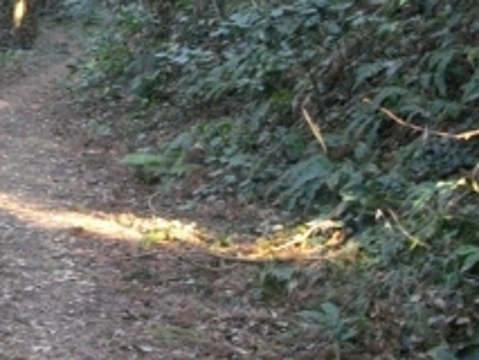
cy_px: 33
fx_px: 1038
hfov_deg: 25.2
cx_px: 49
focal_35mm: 75
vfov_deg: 19.3
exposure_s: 1/60
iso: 800
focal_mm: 5.7
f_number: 2.9
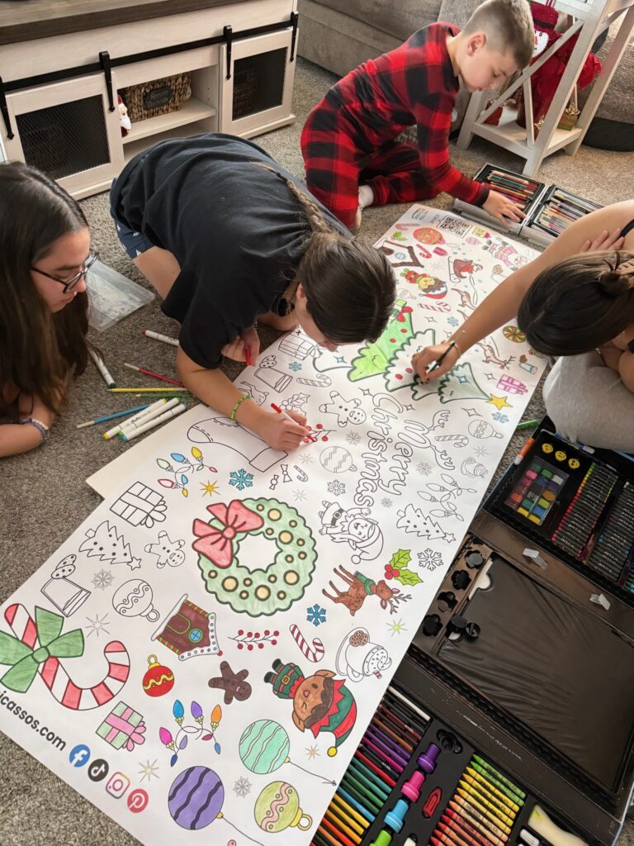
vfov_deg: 71.6
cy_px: 423
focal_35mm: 24
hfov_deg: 56.8
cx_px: 317
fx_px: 586
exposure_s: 1/60
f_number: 1.78
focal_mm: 6.76
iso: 500
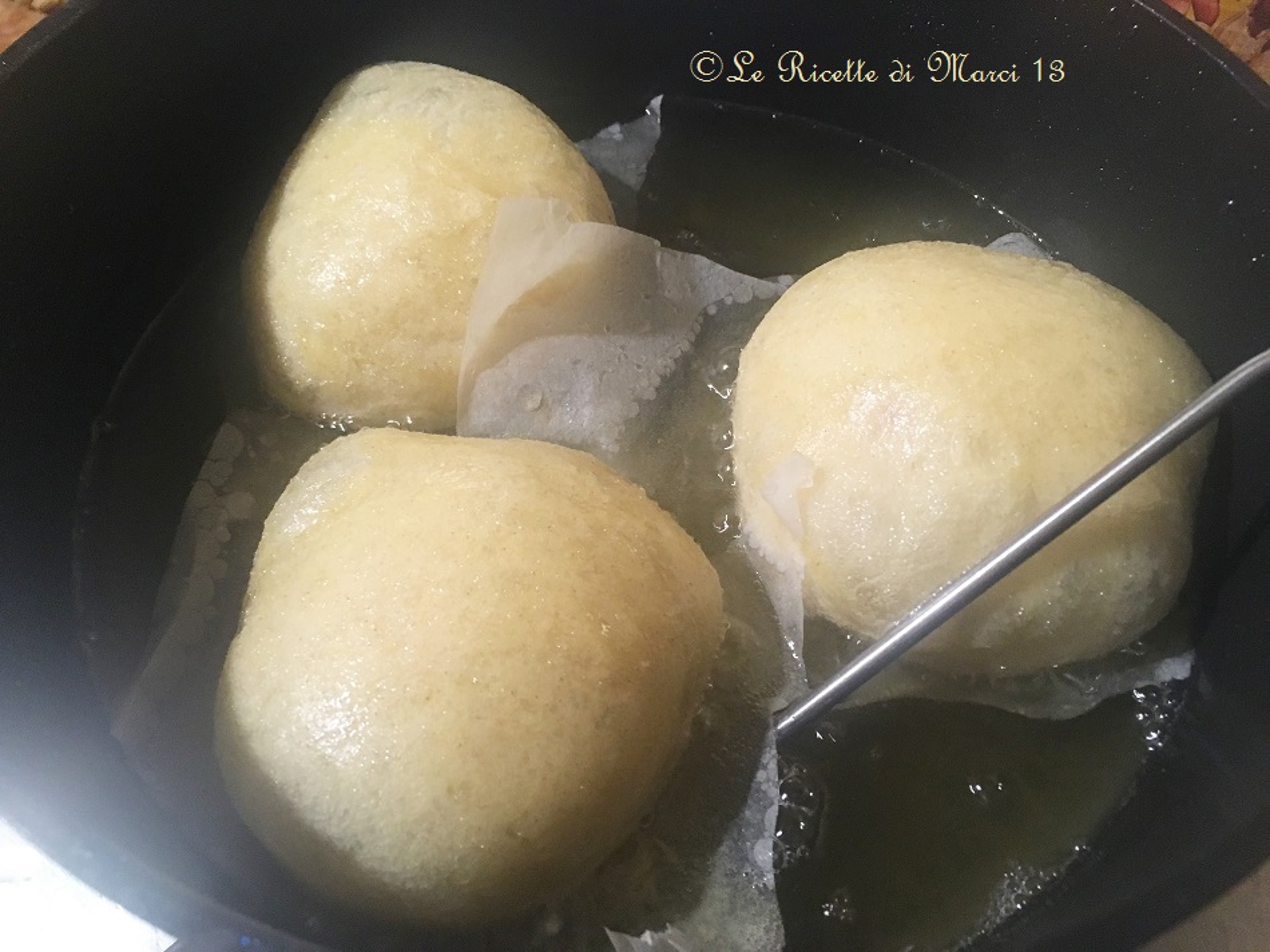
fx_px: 1064
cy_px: 476
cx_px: 635
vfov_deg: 48.2
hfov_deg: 61.7
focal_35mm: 29
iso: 200
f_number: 2.2
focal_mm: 4.15
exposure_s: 1/33
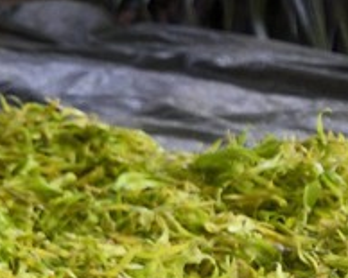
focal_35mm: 186
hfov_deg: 7.5
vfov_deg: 8.1
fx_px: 1915
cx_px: -1017
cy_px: -179
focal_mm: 24
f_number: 4.5
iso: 800
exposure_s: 1/50
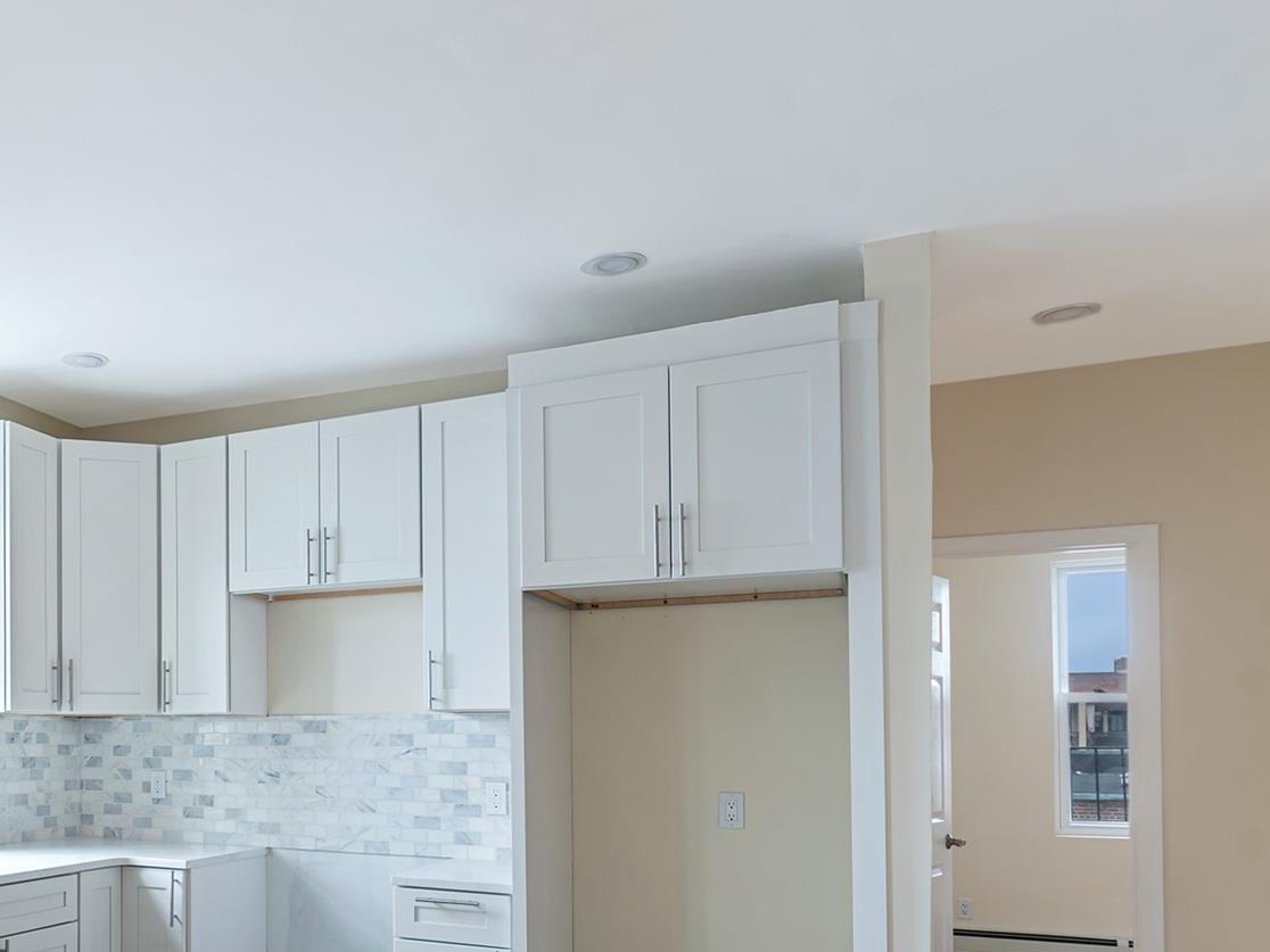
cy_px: 689
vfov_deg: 44.9
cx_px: 164
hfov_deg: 53.1
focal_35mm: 30
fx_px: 1117
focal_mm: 11.5
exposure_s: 1/1.67
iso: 100
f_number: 8
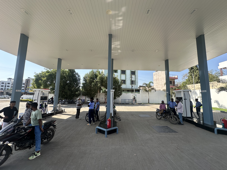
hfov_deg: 102.1
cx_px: 114
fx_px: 92
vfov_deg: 85.7
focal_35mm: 14
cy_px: 85
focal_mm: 2.22
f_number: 2.2
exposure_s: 1/910
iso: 50
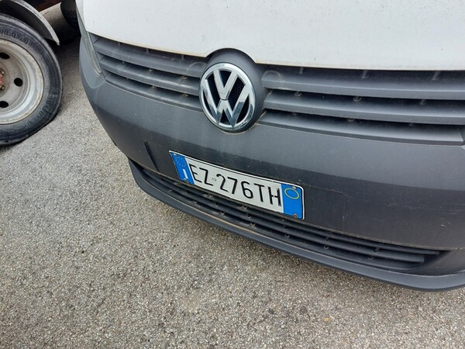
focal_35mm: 24
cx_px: 232
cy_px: 174
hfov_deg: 71.6
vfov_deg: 56.8
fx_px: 322
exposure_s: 1/187
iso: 32
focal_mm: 5.23
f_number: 1.8
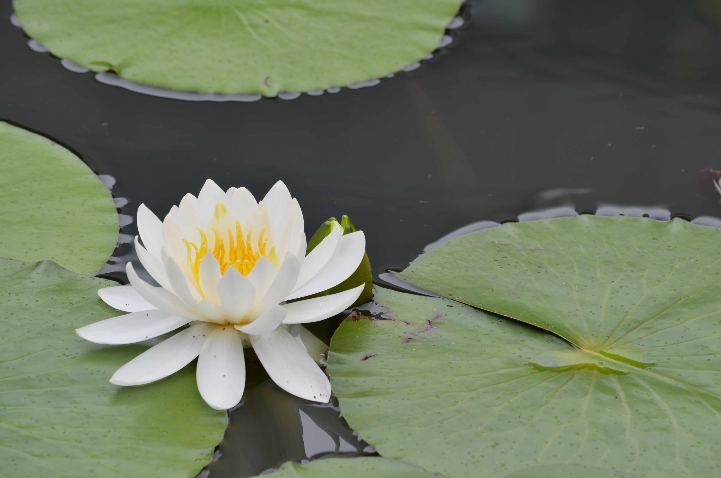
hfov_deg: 6.9
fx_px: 5996
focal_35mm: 300
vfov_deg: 4.6
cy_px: 239
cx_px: 360
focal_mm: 200
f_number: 8
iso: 100
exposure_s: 1/100
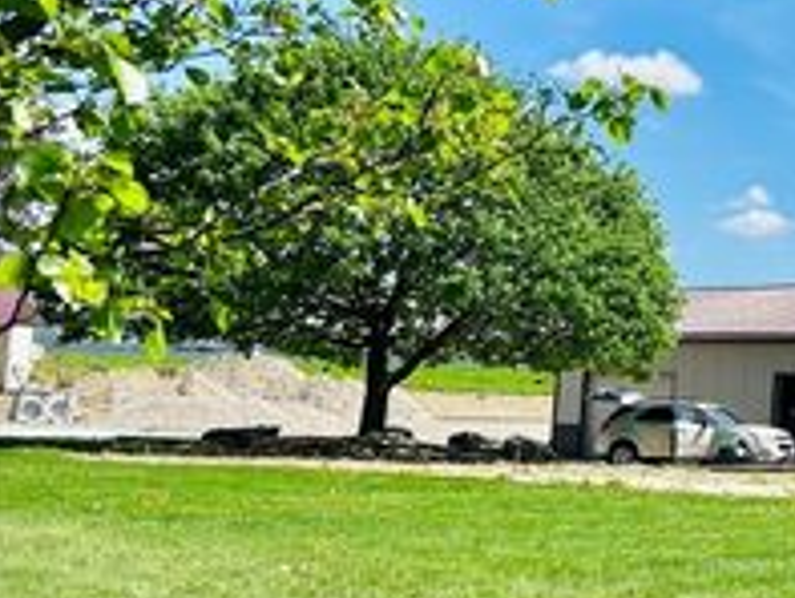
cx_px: 1001
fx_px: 1517
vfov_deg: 22.2
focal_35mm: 66
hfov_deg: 25.7
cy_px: 184
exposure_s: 1/5076
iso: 50
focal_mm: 5.7
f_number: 1.5
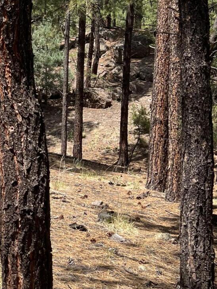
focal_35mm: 71
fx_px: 593
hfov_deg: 19.4
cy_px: 110
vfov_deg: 27.3
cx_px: -51
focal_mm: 5.7
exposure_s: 1/2045
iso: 50
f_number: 1.5
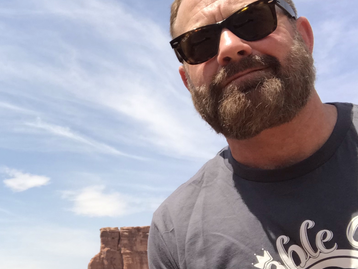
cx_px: 35
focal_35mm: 63
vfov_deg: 23.3
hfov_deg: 29.4
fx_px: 652
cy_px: 153
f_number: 2.2
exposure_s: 1/1067
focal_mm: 2.87
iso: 25
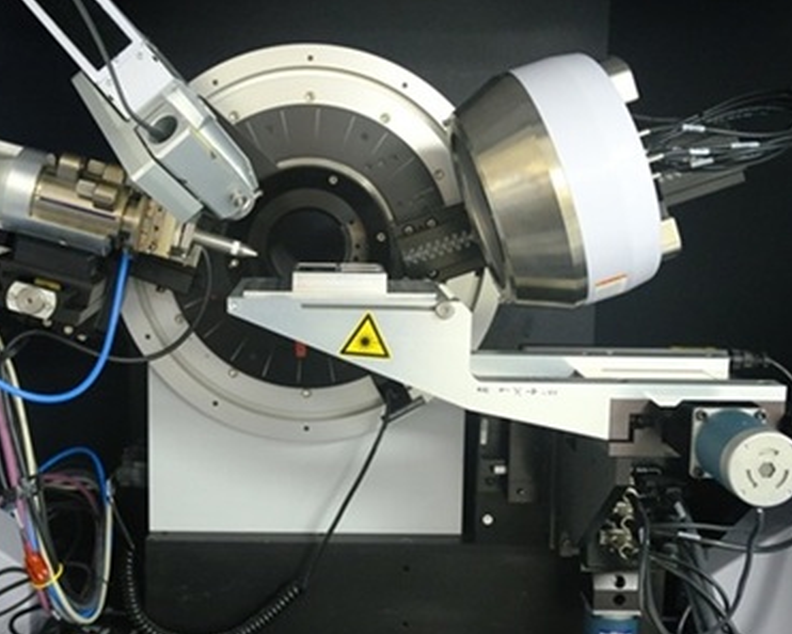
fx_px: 1032
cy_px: 283
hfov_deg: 41.9
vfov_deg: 34.1
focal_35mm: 44
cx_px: 335
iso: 3200
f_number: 4
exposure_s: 1/40
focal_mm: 19.2
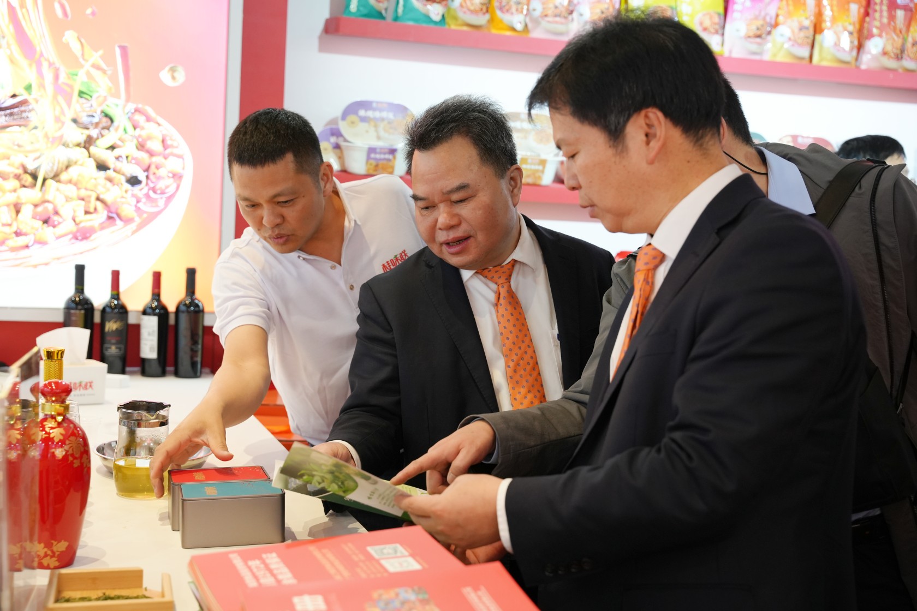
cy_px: 306
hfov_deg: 42.0
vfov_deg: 28.7
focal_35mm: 47
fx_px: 1195
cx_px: 458
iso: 1600
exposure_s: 1/160
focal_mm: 46.9
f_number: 4
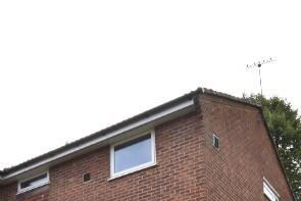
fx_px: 435
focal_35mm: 52
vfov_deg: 20.6
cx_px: 65
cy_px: 331
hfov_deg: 37.0
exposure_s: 1/125
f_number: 5.6
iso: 100
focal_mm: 10
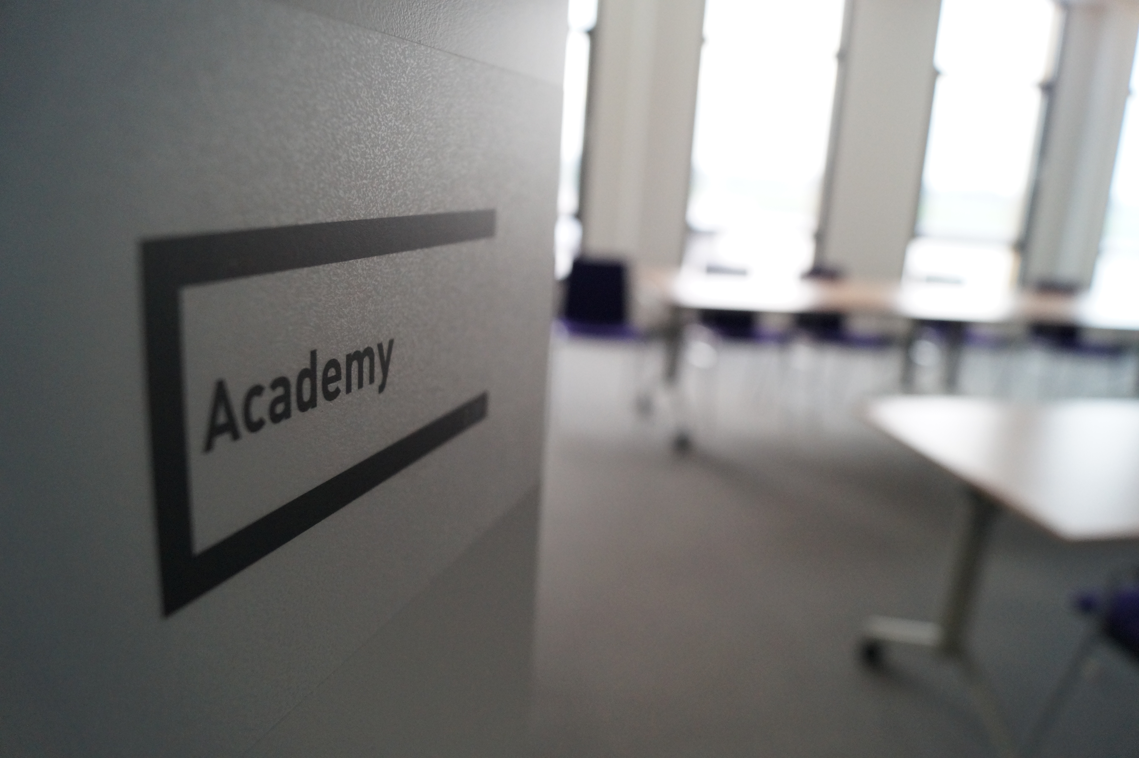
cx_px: 570
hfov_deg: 67.4
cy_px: 379
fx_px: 854
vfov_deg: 47.9
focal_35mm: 27
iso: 1250
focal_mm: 18
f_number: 4
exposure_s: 1/160
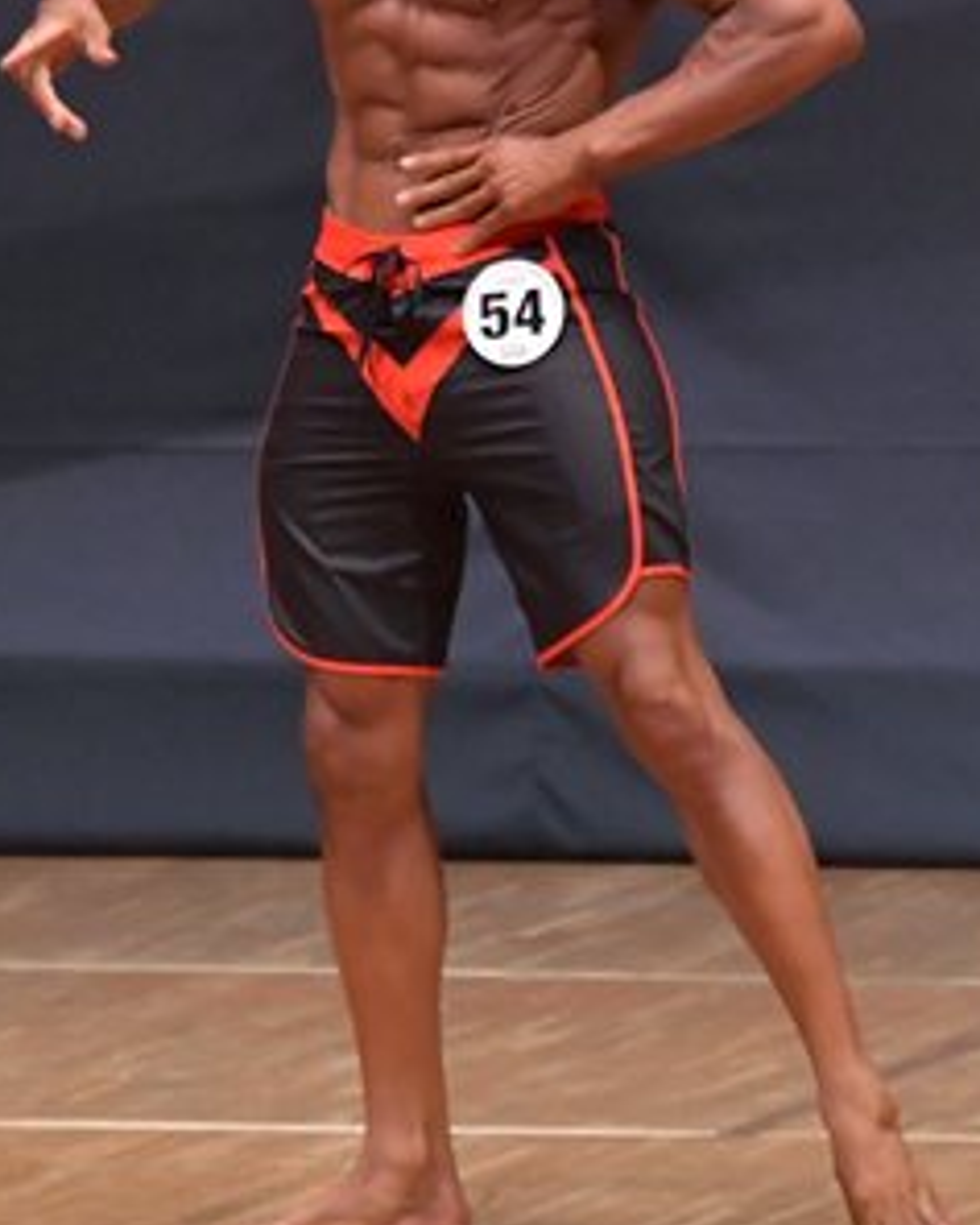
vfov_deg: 2.8
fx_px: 25366
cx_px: 585
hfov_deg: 2.2
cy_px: 335
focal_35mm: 700
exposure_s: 1/400
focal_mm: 190
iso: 6400
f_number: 5.6
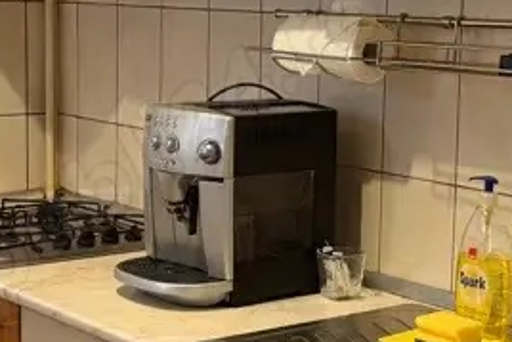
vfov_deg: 14.7
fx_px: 1323
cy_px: 157
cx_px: 300
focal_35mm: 93
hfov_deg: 21.9
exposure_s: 1/50
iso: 400
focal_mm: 6.76
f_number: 1.78
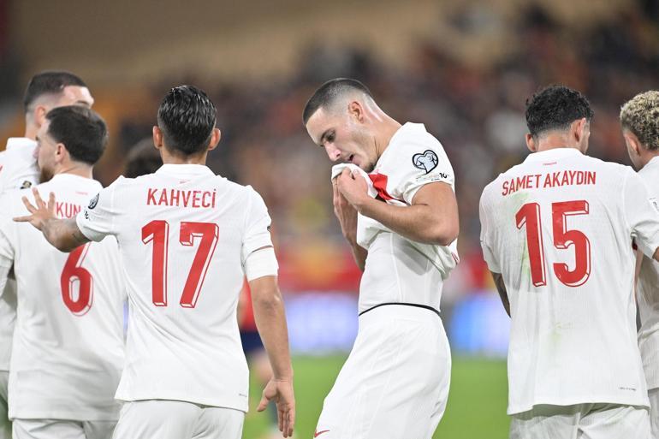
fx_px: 7320
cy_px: 220
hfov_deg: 5.2
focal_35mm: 400
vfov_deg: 3.4
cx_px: 330
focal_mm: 400
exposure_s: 1/2000
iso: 4000
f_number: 2.8
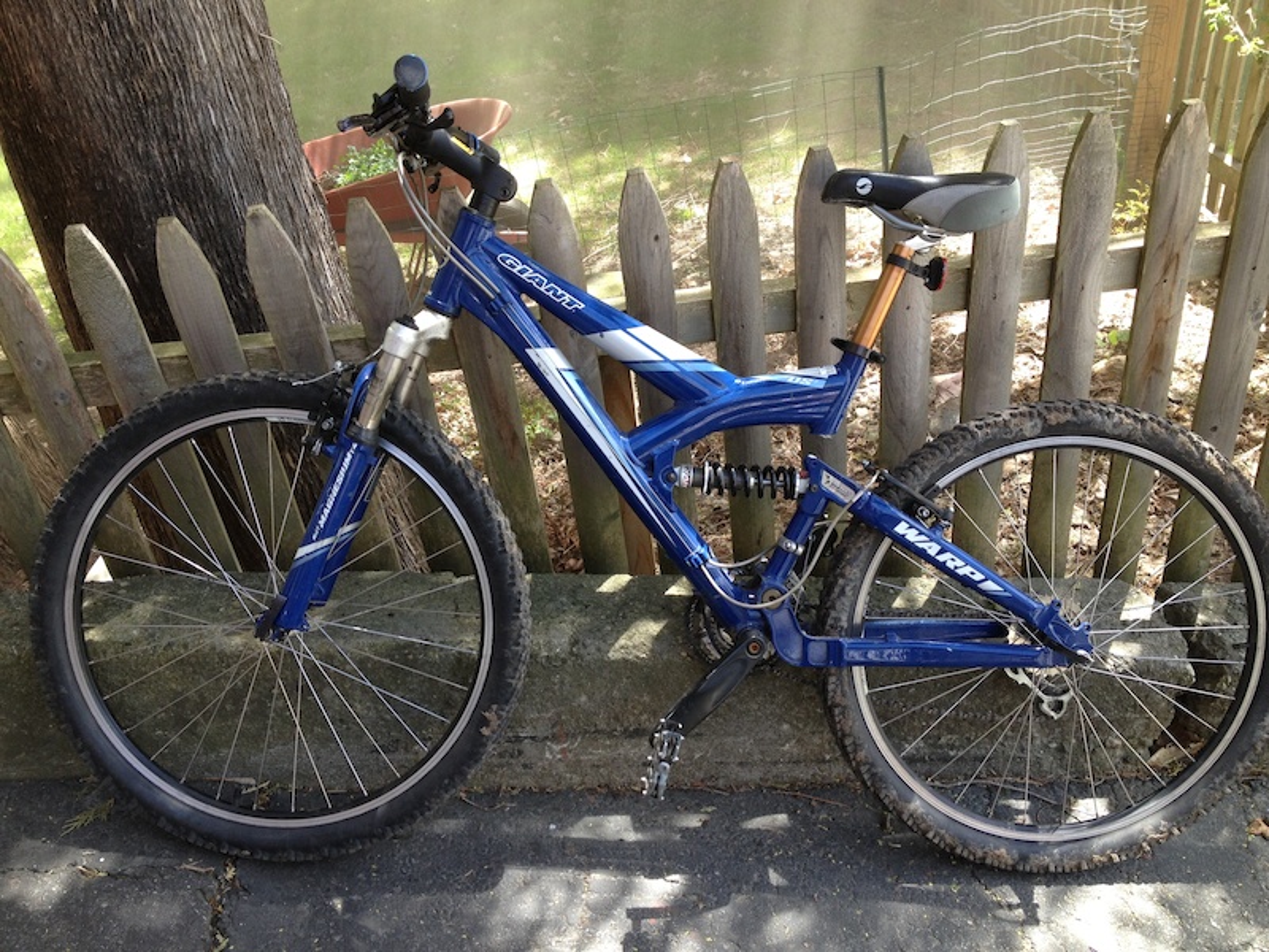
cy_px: 476
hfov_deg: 52.6
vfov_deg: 40.7
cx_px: 634
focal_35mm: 35
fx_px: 1283
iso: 50
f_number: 2.4
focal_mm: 4.28
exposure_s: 1/125
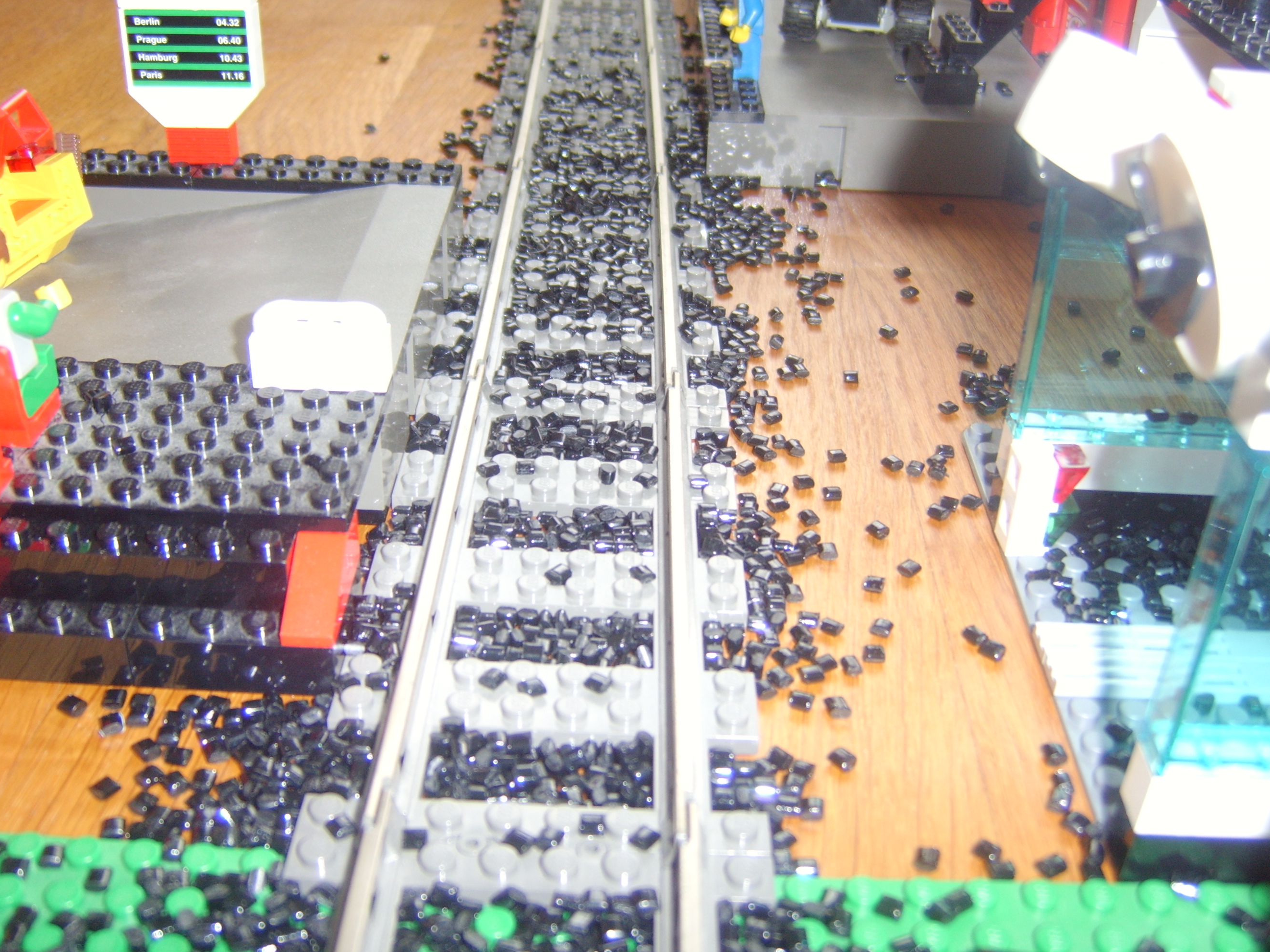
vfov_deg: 42.9
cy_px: 452
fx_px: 1211
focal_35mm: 33
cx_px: 597
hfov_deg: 55.3
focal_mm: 8.13
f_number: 2.7
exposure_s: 1/30
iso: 141
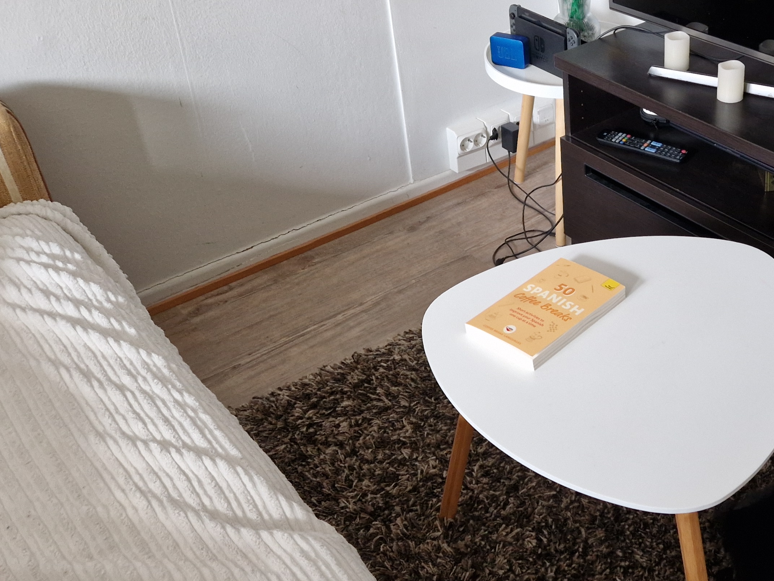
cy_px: 188
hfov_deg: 41.1
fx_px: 961
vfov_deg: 33.3
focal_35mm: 43
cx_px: 665
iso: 500
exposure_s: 1/50
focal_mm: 5.4
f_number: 1.8
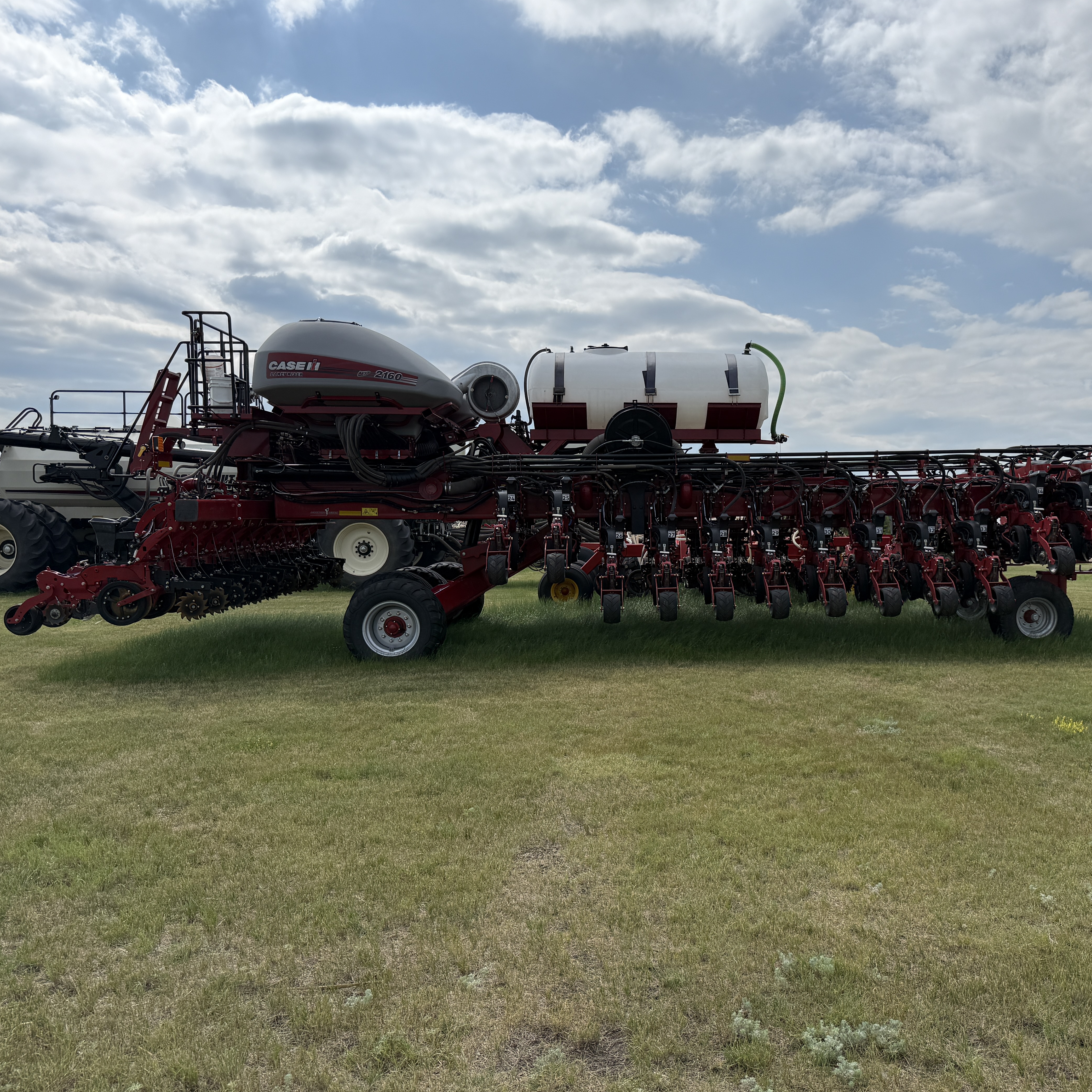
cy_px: 557
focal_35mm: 29
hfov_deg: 55.1
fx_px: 1035
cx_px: 668
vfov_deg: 55.6
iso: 80
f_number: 1.78
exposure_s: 1/10309
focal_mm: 6.76
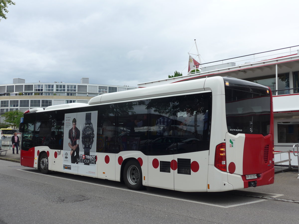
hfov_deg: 45.8
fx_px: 354
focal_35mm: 41
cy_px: 112
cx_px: 150
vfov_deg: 35.1
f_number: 2.8
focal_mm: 8.4
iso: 80
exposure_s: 1/640
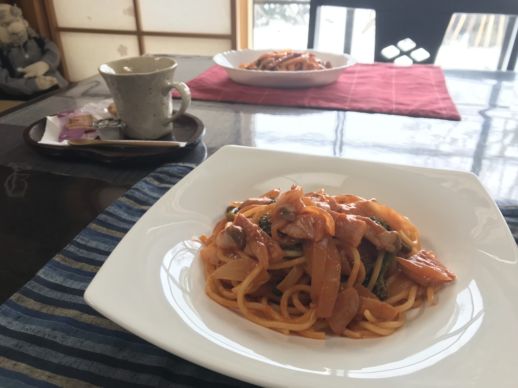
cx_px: 259
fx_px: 419
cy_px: 194
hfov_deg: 63.4
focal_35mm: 28
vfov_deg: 49.7
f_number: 1.8
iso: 32
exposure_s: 1/60
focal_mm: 3.99
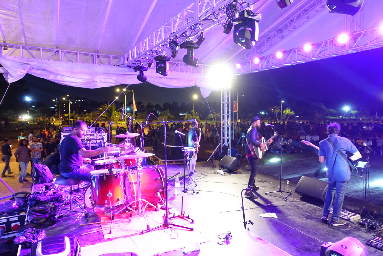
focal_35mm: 24
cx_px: 192
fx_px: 256
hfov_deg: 73.7
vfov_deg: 53.2
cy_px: 128
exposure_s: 1/8
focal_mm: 8.8
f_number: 2.8
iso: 2500
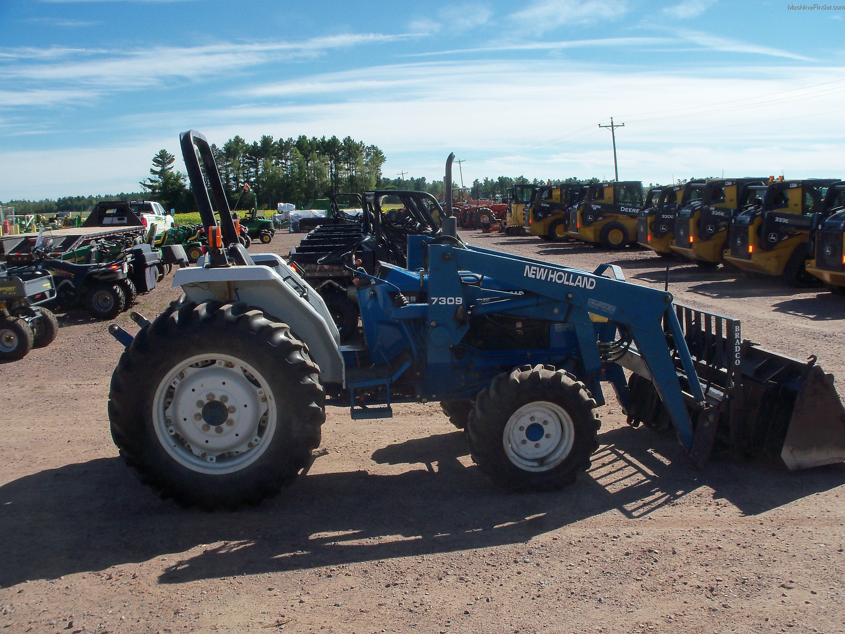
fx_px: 854
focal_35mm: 35
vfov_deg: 40.7
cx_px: 422
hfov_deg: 52.6
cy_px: 317
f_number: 5.5
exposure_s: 1/400
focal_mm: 6.3
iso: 80
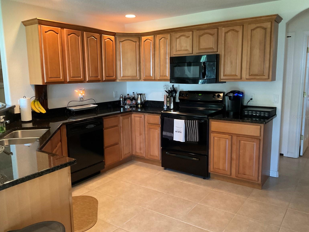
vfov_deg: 46.8
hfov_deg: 60.0
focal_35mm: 30
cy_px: 117
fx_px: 268
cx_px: 151
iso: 250
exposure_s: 1/40
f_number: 1.8
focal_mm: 3
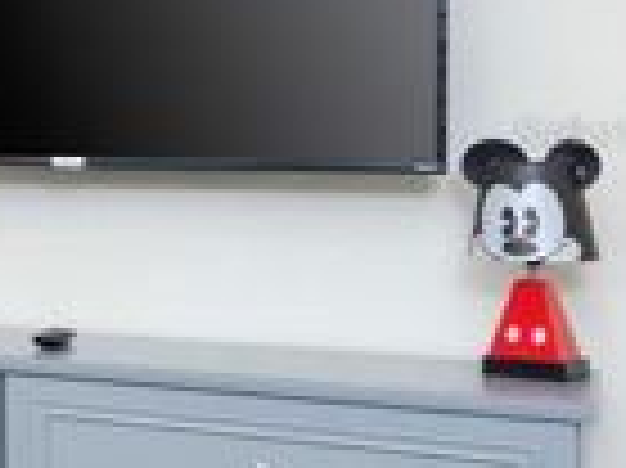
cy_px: 133
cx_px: -894
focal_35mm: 83
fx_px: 1500
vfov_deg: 17.7
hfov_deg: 14.6
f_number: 16
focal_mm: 17
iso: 1250
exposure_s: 1/40
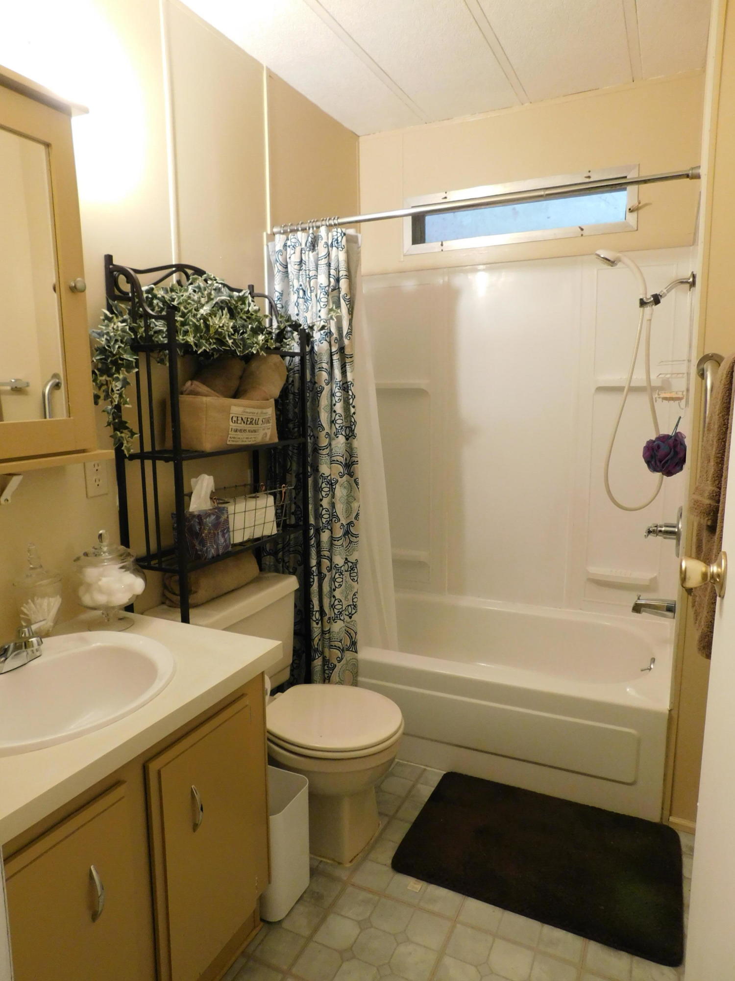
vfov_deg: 73.9
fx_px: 651
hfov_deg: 58.9
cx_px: 368
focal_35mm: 23
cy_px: 490
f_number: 3
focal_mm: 4
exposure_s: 1/30
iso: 360
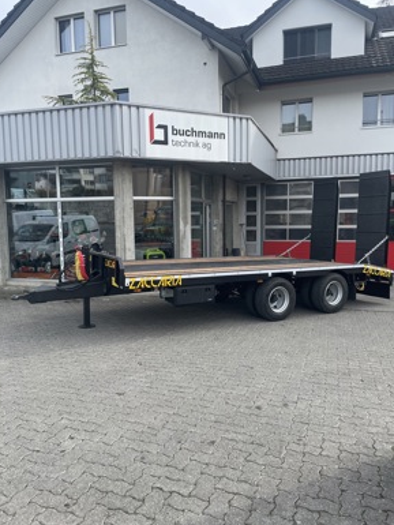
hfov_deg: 51.4
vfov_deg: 65.3
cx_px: 195
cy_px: 259
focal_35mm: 27
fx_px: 410
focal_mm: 4.2
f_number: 1.6
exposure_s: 1/940
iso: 32
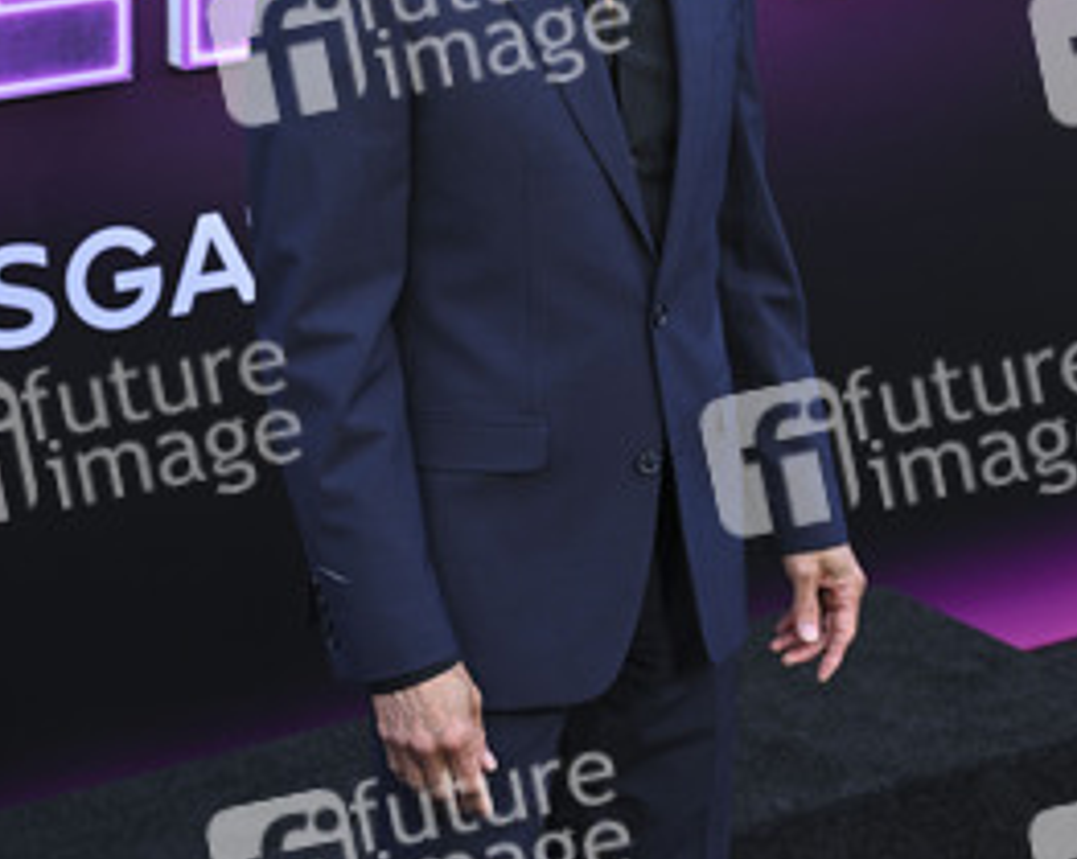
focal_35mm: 86
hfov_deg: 22.3
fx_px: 2738
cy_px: 234
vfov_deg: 17.7
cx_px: 538
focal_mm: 60
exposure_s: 1/320
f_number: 5.6
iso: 1600
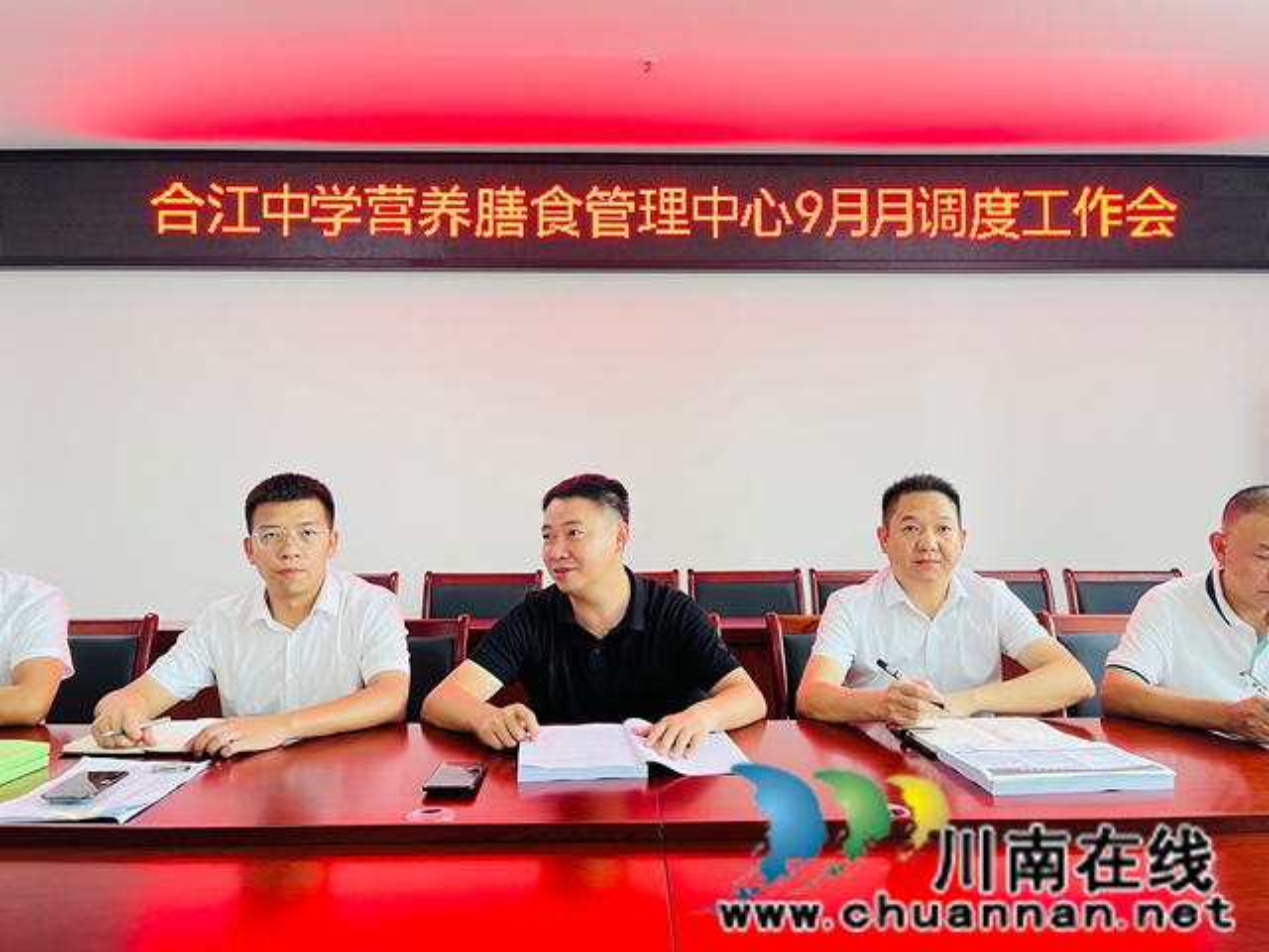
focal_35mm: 26
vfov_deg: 53.1
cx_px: 634
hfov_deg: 67.3
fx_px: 953
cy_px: 476
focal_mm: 5.1
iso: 125
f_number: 1.6
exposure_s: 1/83
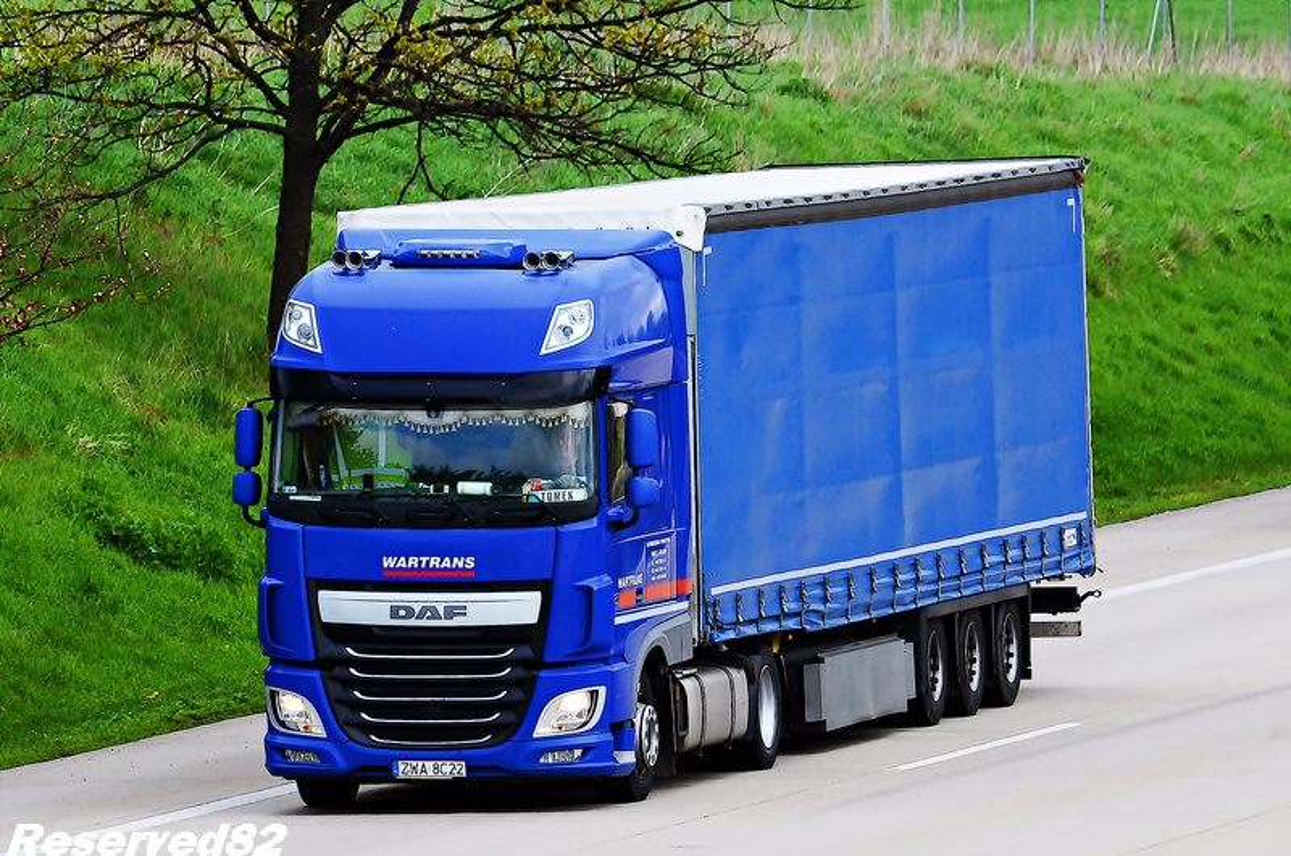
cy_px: 428
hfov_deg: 4.6
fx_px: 16105
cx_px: 646
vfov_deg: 3.0
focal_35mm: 450
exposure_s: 1/800
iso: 800
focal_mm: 300
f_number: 10
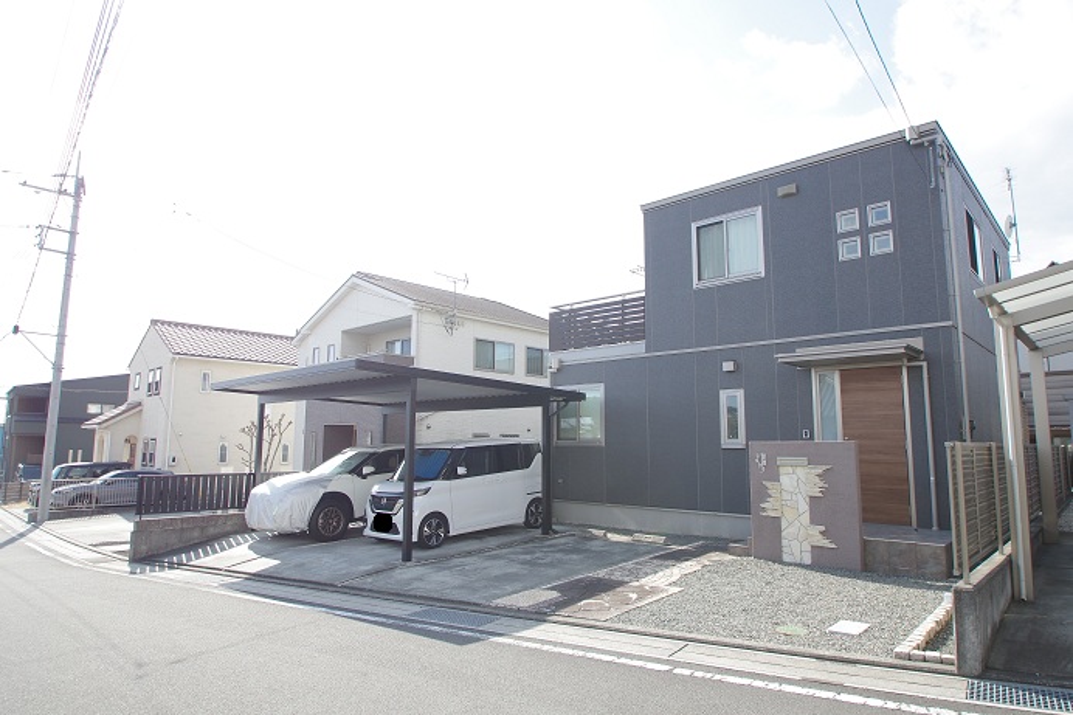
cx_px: 536
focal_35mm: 21
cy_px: 358
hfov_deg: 81.2
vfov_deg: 59.5
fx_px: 626
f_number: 9
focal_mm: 14.38
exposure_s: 1/180
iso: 200
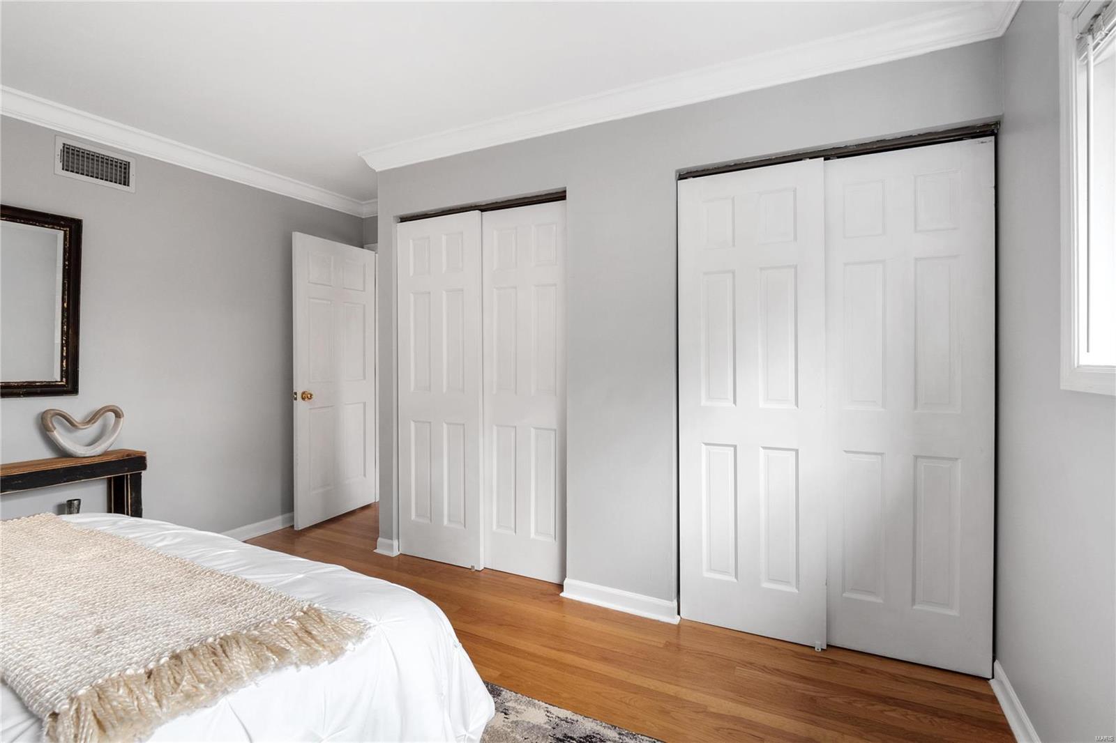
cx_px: 558
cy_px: 372
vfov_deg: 73.7
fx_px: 496
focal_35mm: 16
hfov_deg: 96.7
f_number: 6.3
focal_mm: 8
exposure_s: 1/10
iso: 400
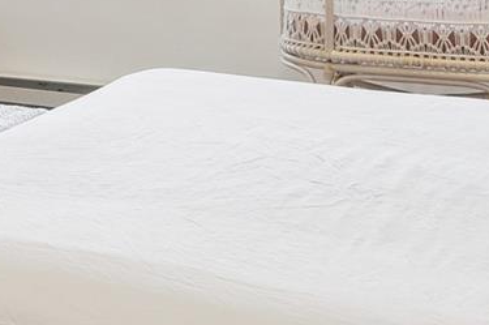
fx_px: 1112
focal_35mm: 82
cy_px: -60
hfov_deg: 21.8
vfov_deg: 16.0
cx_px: -181
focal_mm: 15
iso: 640
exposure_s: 1/13
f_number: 14
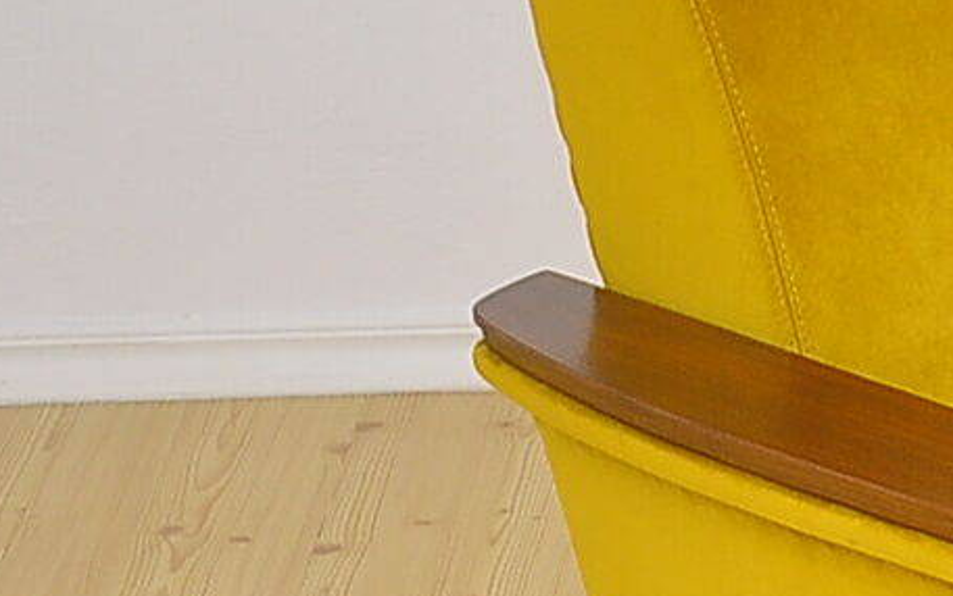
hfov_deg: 7.3
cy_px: 277
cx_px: 2121
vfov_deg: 4.8
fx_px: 7067
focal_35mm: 272
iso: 400
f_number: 4.5
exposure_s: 1/200
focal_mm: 38
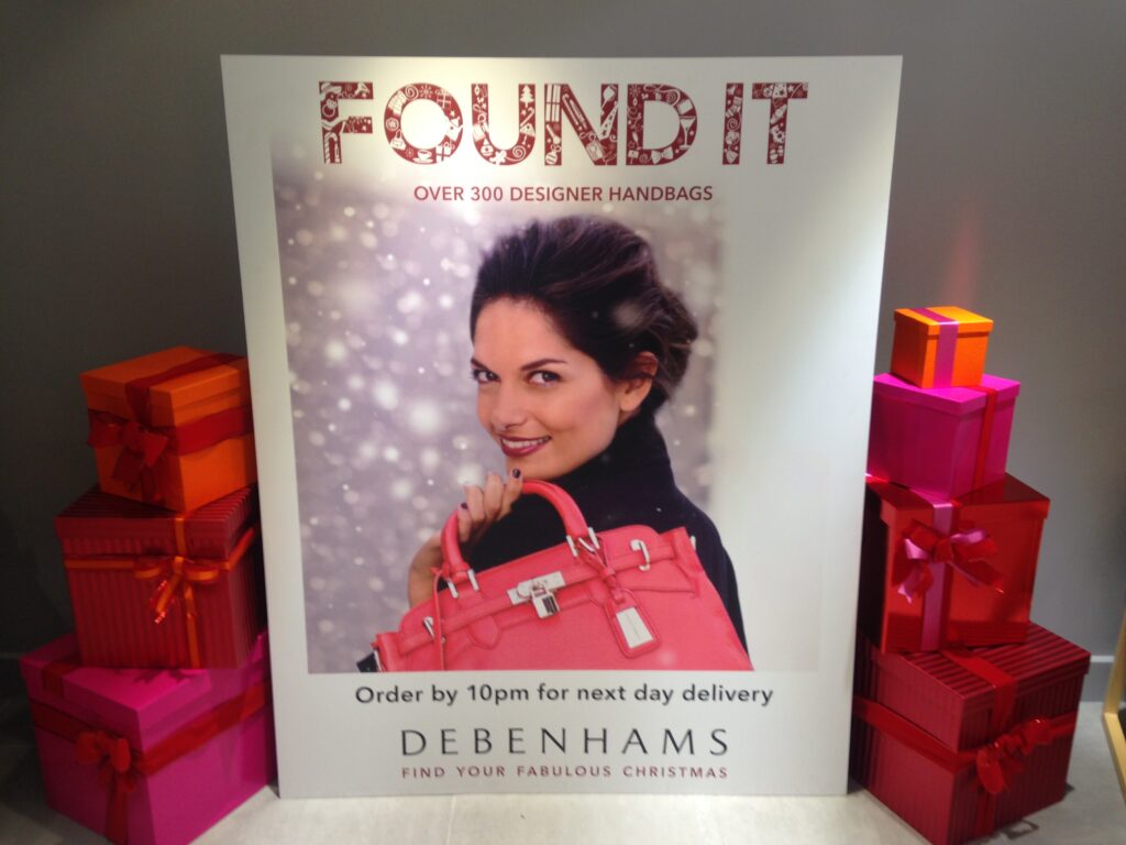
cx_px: 563
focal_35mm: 33
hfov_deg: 55.4
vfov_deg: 42.9
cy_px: 422
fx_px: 1073
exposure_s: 1/24
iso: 50
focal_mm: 4.12
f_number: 2.4
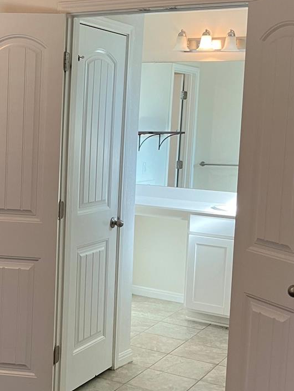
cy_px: 182
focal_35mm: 61
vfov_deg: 31.7
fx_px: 691
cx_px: 26
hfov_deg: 23.4
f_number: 1.8
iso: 80
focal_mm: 3.99
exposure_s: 1/60
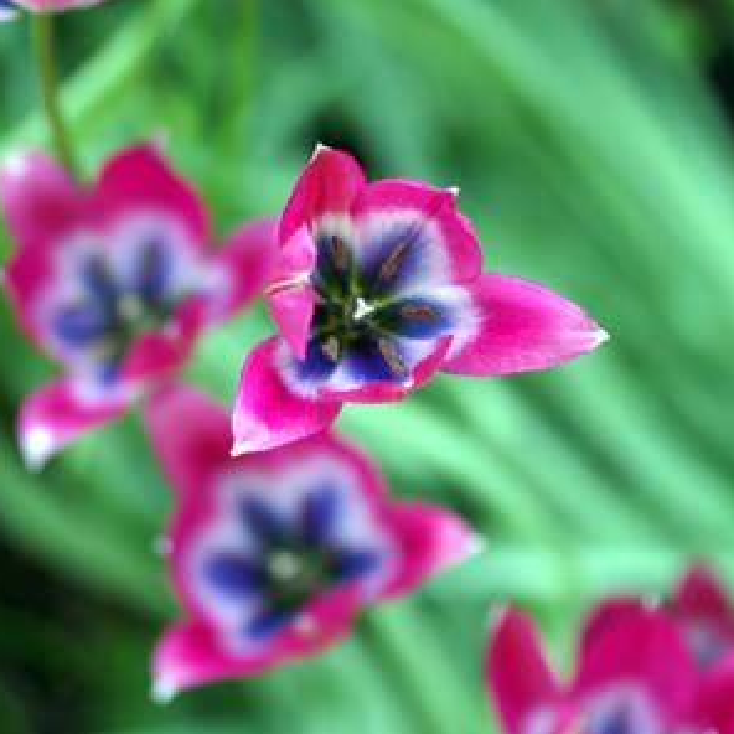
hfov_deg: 5.0
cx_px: 305
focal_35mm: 348
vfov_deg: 5.0
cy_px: 368
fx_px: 8348
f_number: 3.5
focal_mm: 180
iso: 200
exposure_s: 1/125
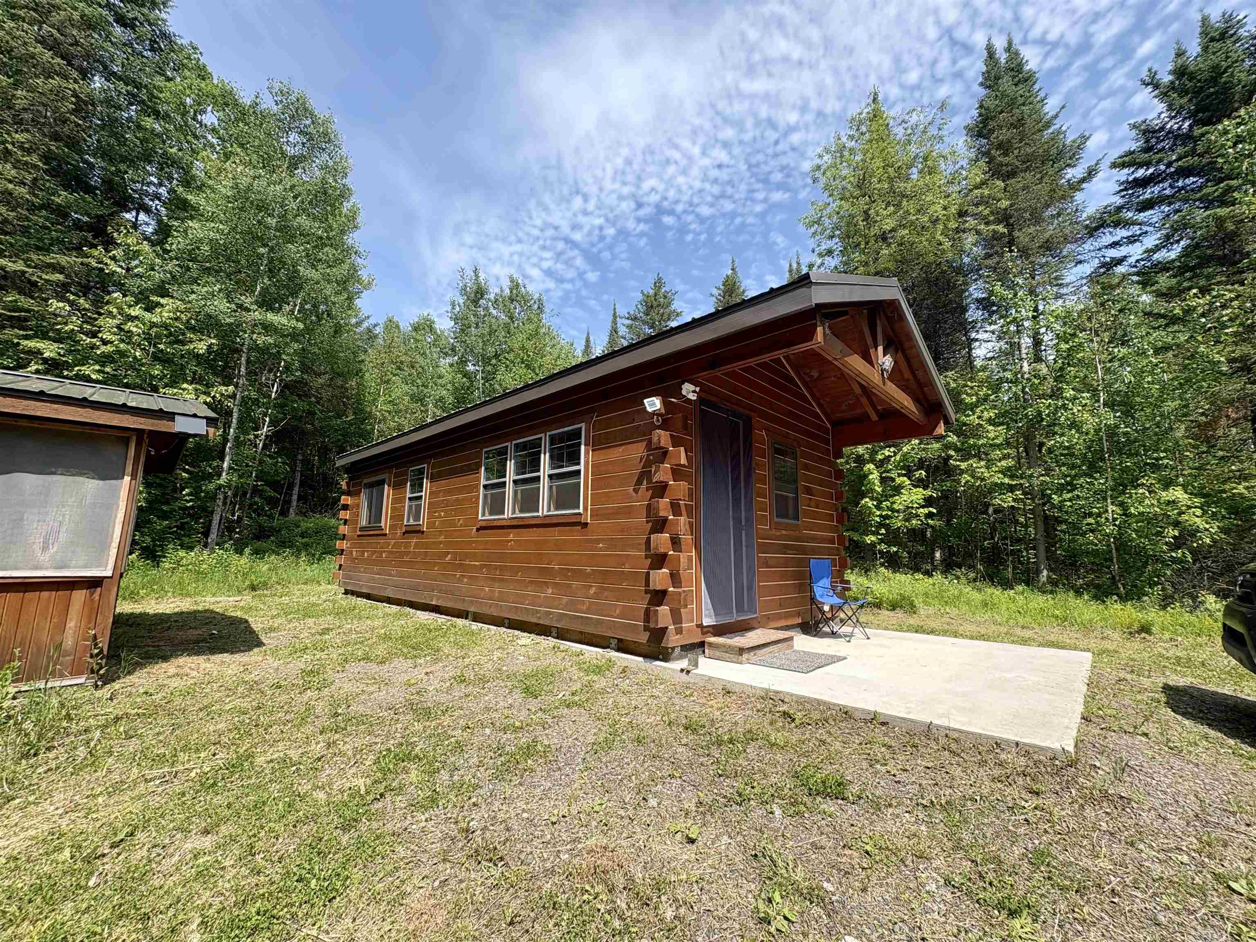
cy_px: 471
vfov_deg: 85.7
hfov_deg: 102.1
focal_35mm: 14
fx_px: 508
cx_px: 628
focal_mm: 2.22
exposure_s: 1/713
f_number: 2.2
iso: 50
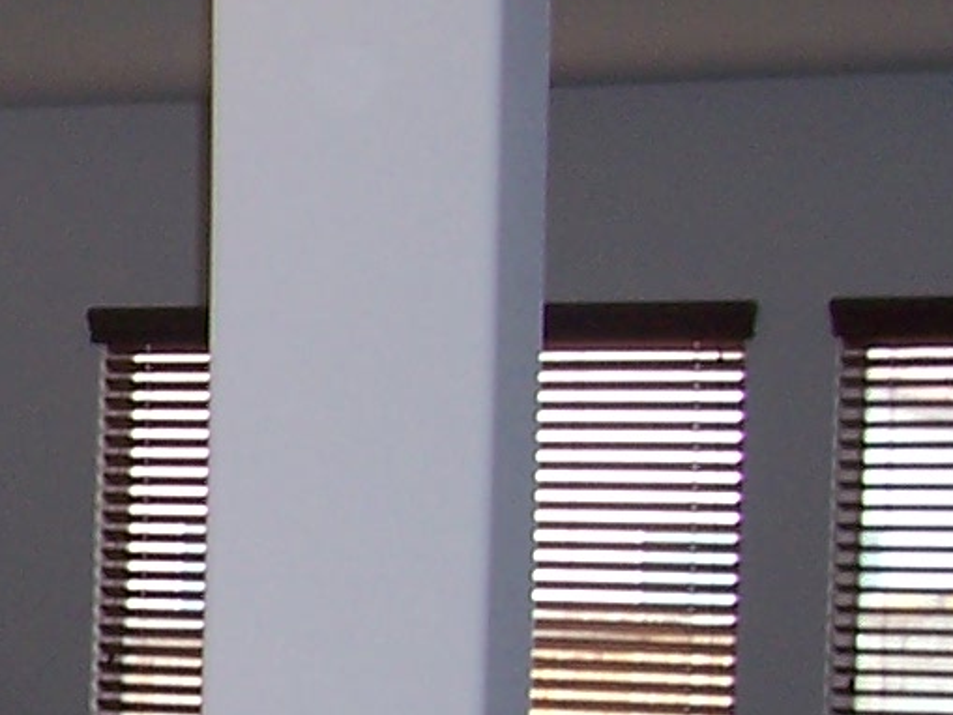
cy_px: 749
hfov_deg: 11.3
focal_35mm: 154
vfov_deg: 9.6
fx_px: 4241
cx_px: -1093
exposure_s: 1/60
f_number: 2.7
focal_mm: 5.6
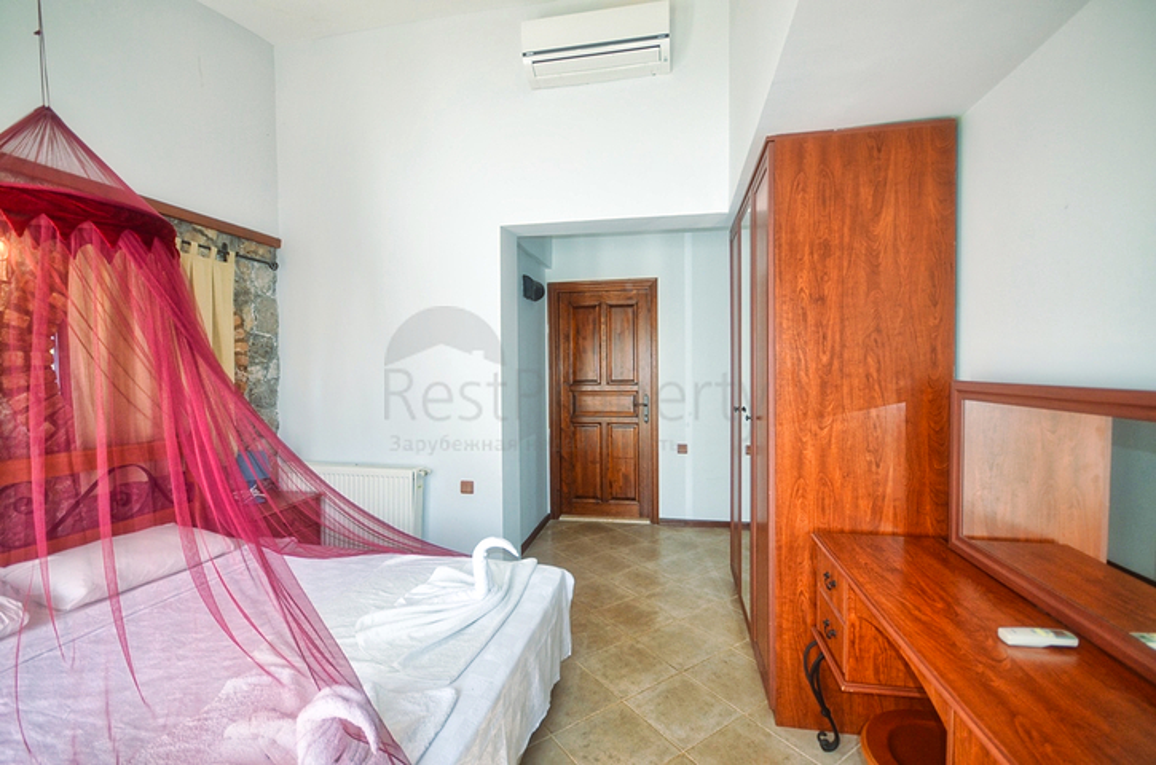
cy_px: 382
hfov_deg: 100.5
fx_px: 481
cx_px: 578
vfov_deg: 77.1
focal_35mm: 15
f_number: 4
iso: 720
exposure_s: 1/60
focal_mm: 10
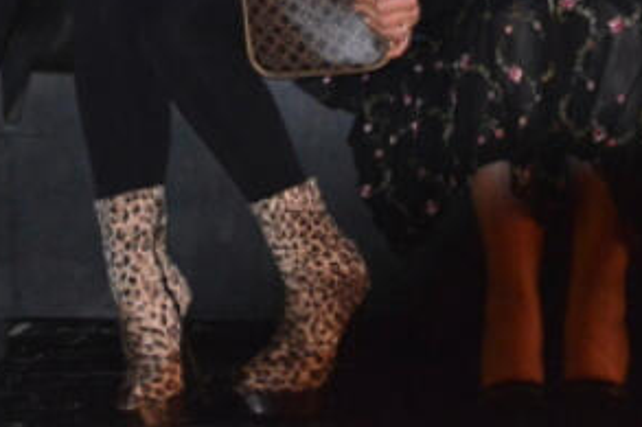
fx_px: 2335
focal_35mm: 131
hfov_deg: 15.4
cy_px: -414
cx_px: 653
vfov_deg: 9.8
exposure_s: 1/125
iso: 6400
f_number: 5
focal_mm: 32
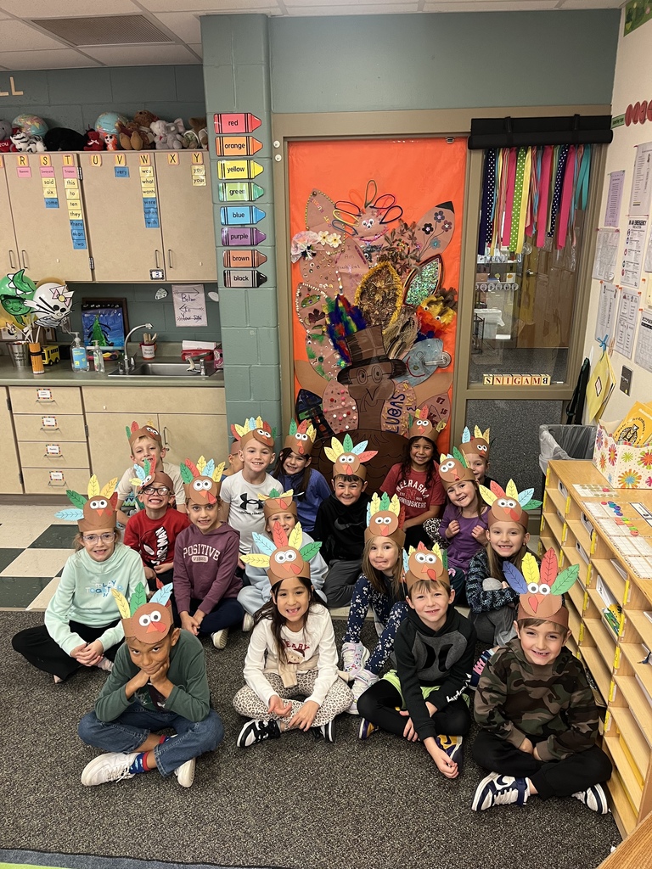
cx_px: 326
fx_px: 653
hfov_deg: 53.1
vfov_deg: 67.3
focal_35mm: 26
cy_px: 434
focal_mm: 5.1
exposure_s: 1/60
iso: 125
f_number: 1.6
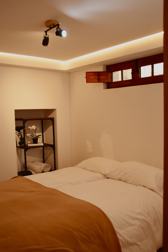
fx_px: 230
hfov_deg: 40.1
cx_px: 84
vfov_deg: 57.2
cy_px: 126
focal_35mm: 33
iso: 1000
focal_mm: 22
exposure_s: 1/180
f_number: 5.6
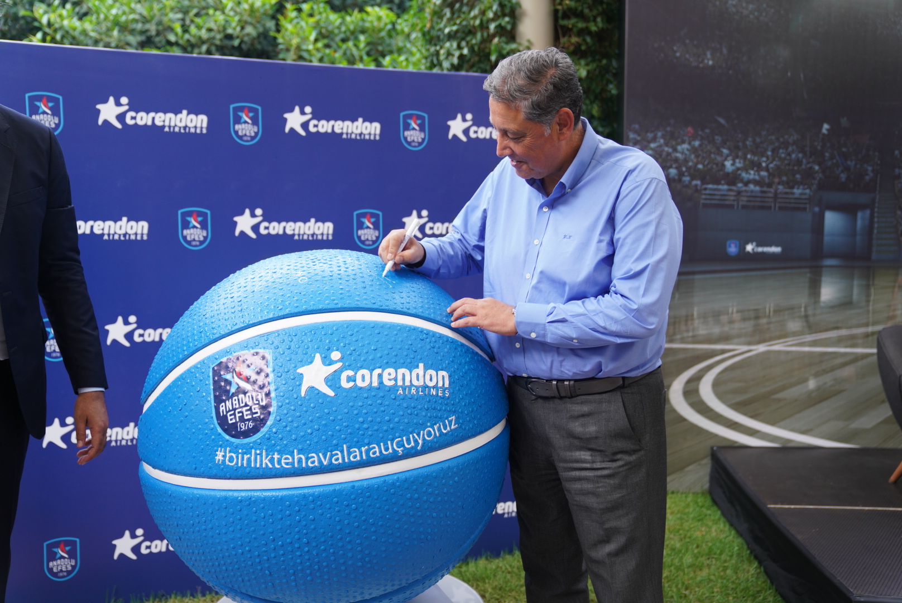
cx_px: 451
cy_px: 302
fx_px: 852
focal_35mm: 34
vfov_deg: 38.9
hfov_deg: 55.8
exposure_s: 1/320
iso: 500
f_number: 2.8
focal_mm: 34
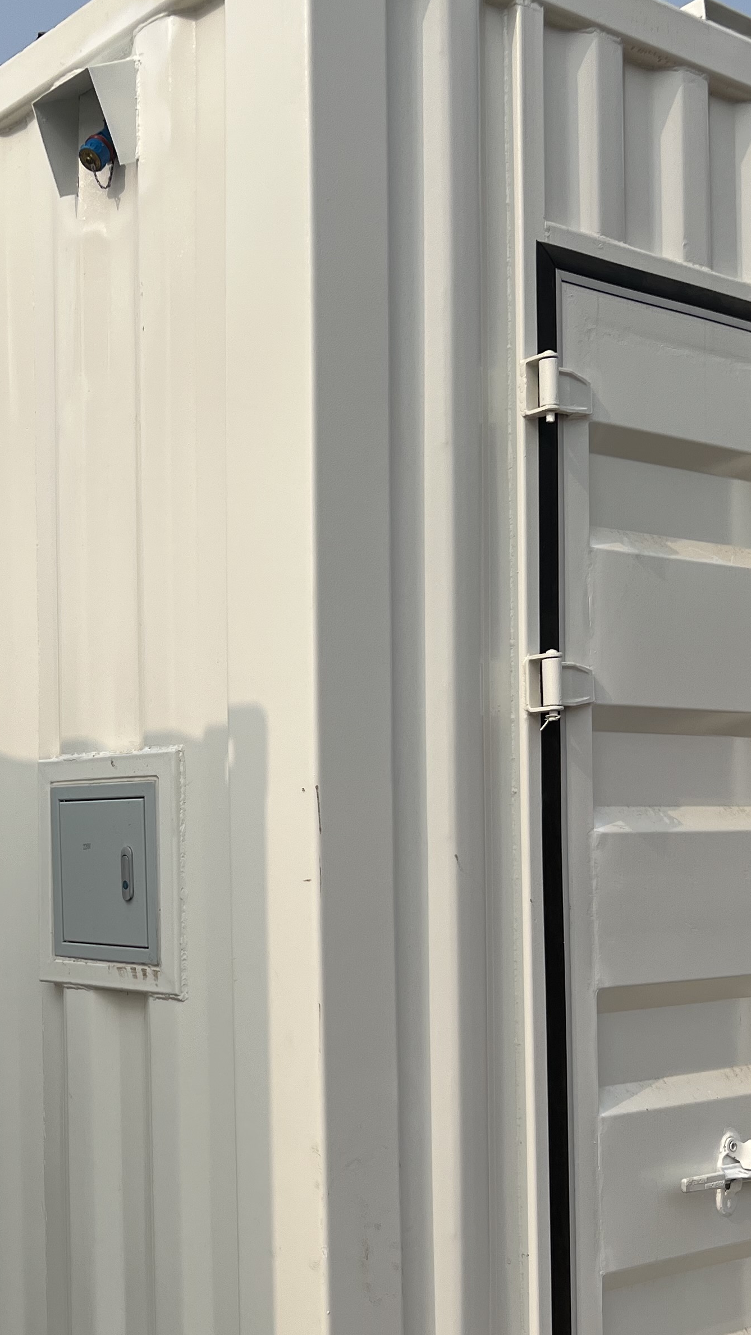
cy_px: 811
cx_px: 75
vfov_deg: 42.7
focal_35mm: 48
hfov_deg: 24.2
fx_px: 1699
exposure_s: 1/6993
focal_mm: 5.7
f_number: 1.5
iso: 50
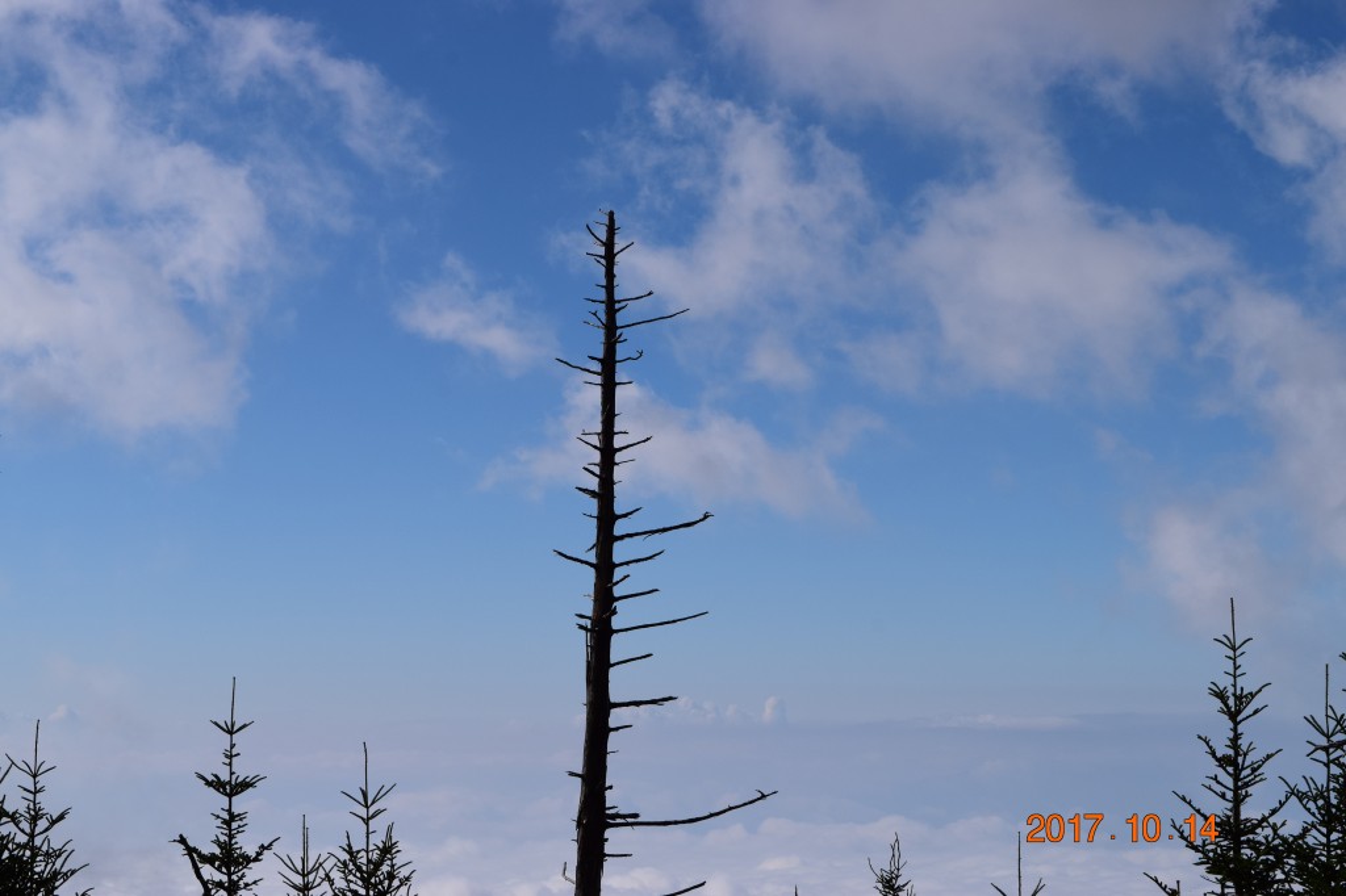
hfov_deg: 24.6
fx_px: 3083
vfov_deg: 16.5
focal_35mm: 82
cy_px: 448
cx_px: 673
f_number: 13
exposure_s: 1/800
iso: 200
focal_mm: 55
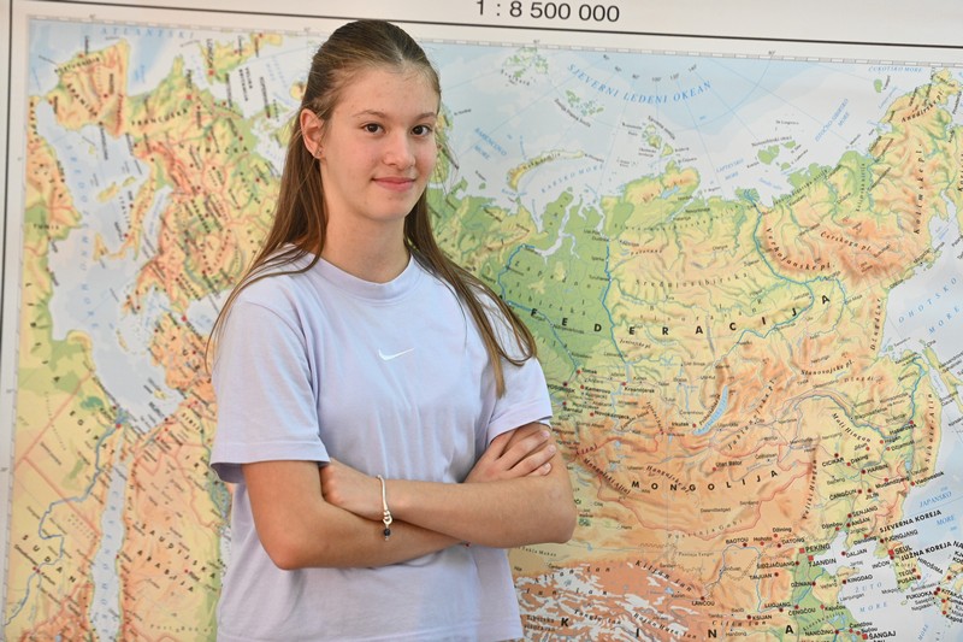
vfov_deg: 8.6
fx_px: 4279
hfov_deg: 12.8
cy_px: 321
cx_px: 482
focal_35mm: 160
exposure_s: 1/640
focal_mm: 160
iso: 2000
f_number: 2.8
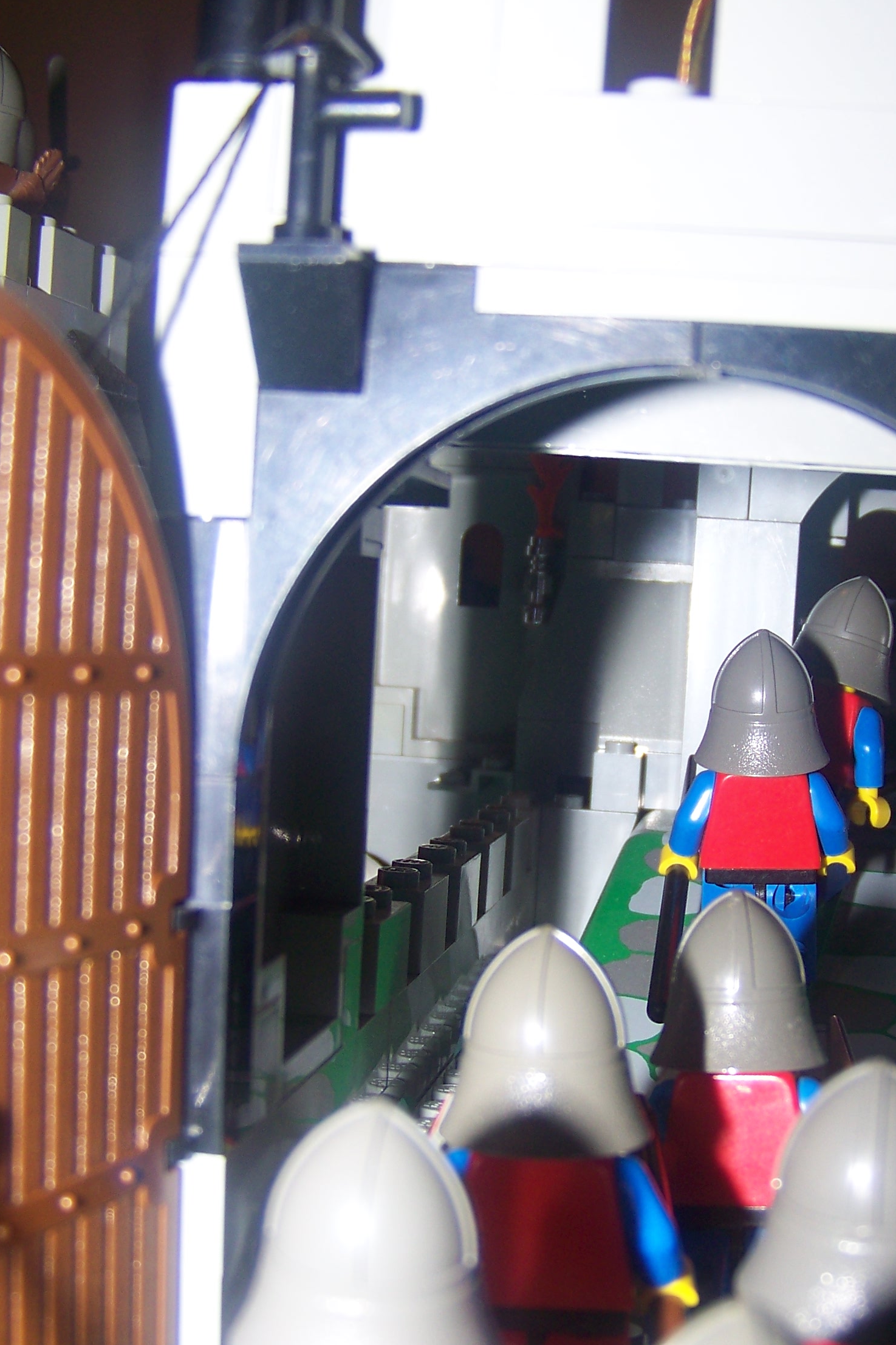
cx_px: 592
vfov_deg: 38.1
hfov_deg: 25.9
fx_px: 1941
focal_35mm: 52
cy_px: 776
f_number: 2.8
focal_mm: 5.85
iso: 64
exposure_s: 1/30
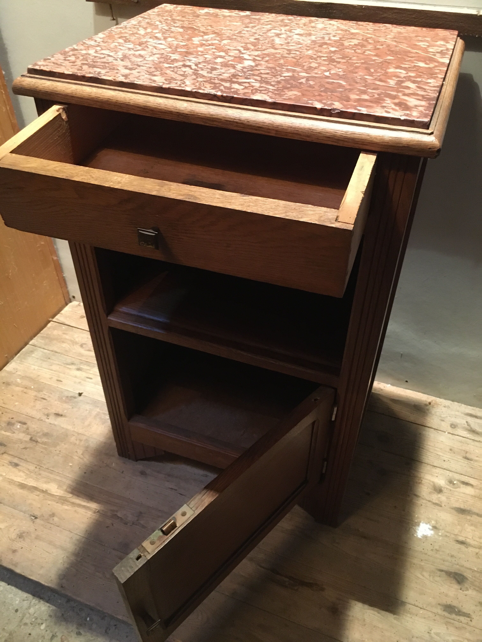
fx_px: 538
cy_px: 321
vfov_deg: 61.7
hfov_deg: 48.2
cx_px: 241
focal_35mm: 29
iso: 250
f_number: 2.2
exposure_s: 1/17
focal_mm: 4.15
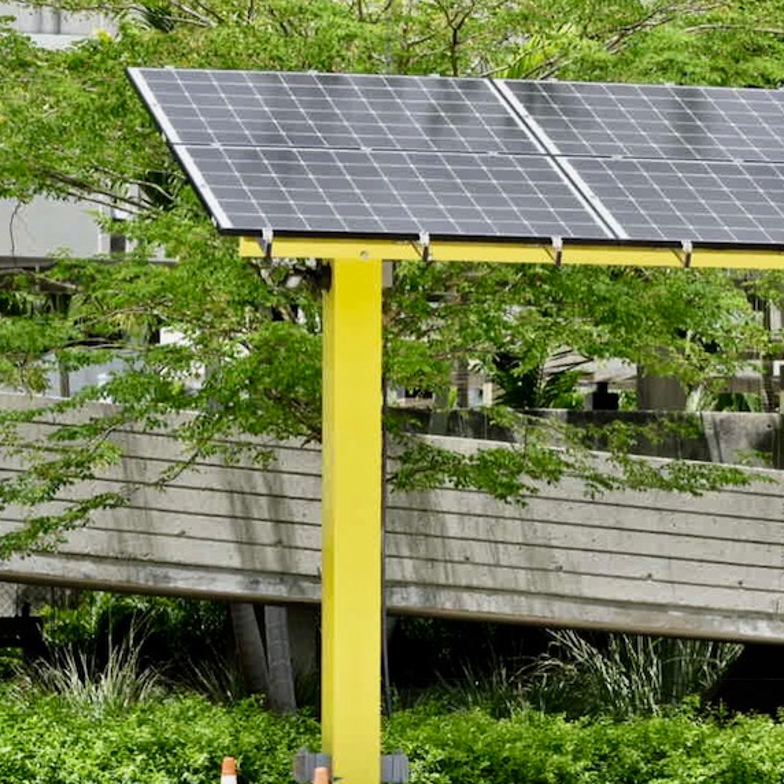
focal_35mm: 157
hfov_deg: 11.1
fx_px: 4022
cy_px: 435
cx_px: 696
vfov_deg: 11.1
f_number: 8
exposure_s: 1/320
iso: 200
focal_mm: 55
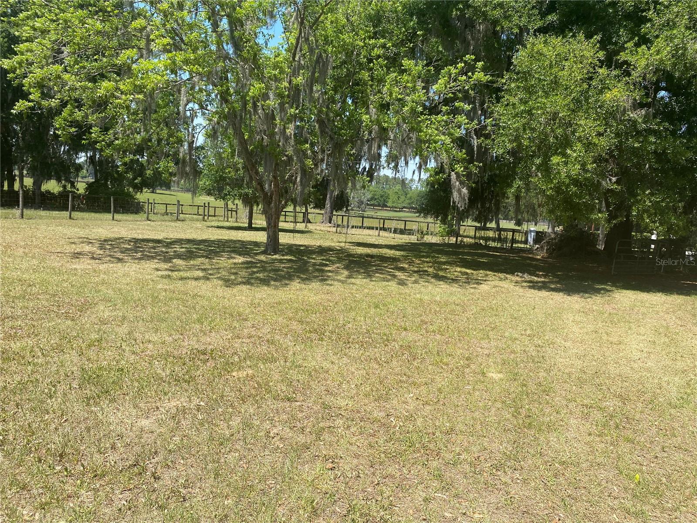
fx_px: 524
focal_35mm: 26
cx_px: 348
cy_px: 262
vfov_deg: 53.1
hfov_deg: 67.3
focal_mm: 4.25
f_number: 1.8
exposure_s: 1/1565
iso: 32
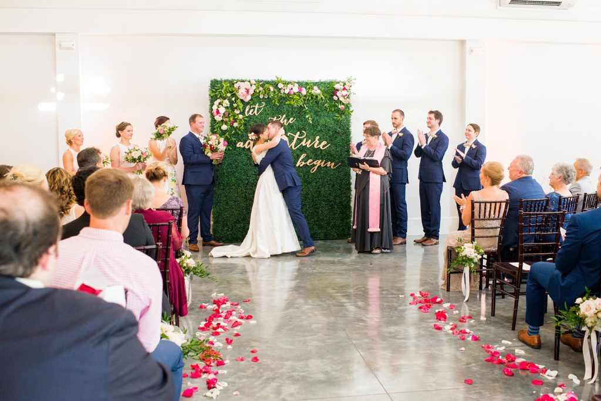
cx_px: 300
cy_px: 200
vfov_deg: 37.9
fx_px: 585
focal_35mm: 35
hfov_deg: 54.4
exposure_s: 1/200
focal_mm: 35
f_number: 3.5
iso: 2200
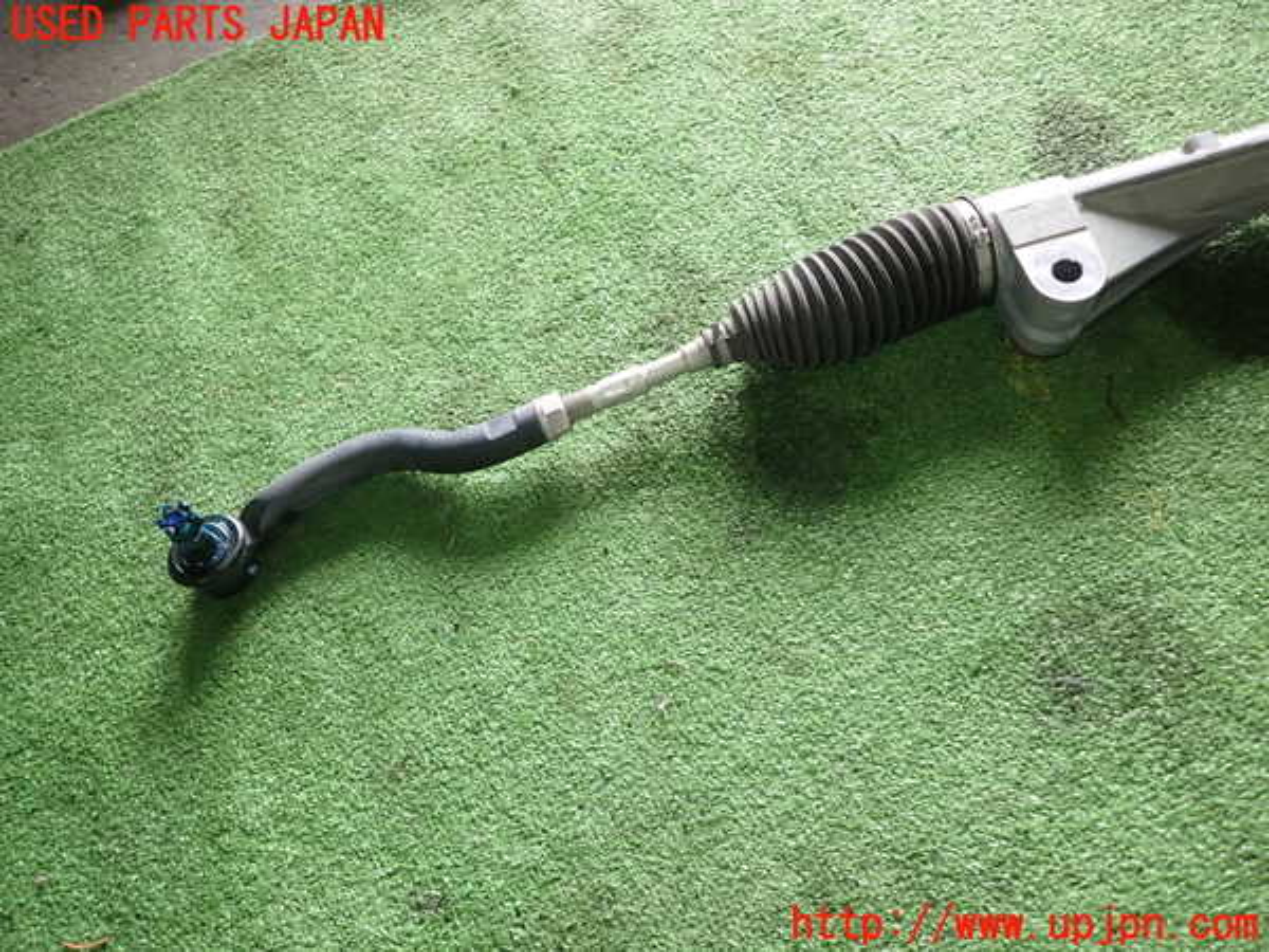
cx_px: 634
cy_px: 476
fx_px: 916
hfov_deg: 69.4
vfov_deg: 54.9
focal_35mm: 25
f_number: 2
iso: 200
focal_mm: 4.5
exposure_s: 1/60
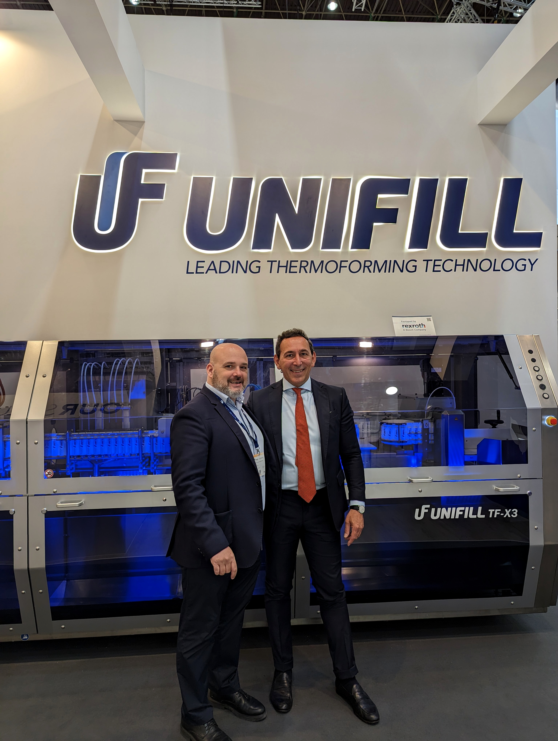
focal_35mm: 24
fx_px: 515
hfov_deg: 56.9
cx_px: 279
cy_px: 370
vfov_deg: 71.5
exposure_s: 1/100
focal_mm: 6.81
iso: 38
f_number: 1.85
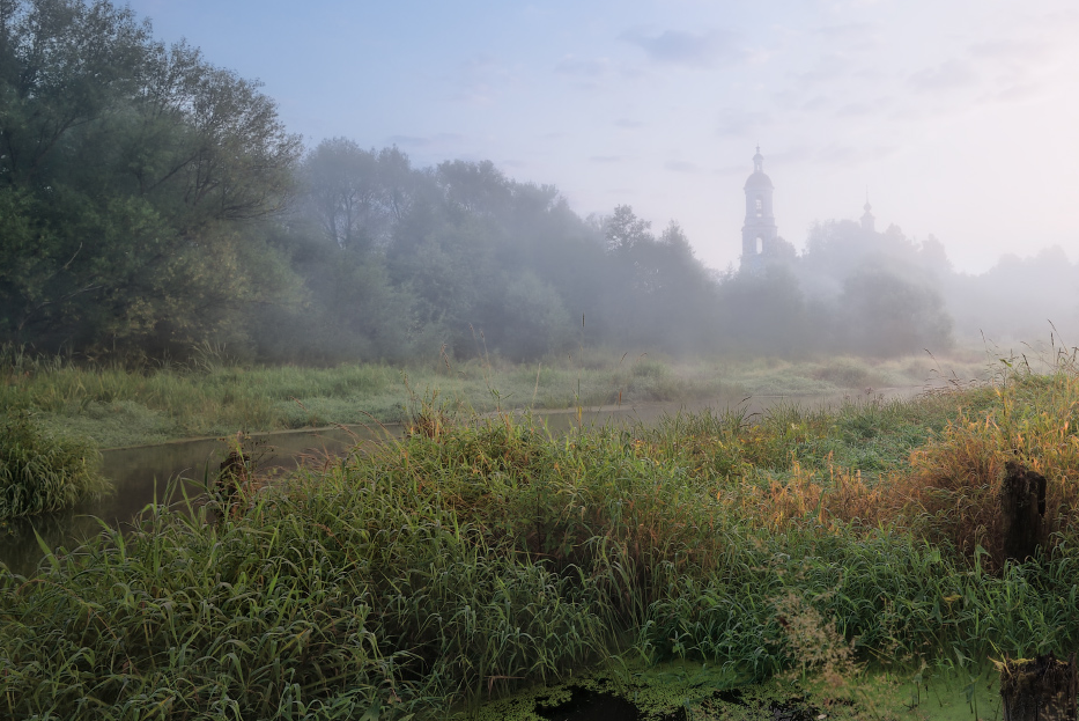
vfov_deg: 53.1
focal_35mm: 24
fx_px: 720
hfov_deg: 70.6
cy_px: 336
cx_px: 756
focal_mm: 16
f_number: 8
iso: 250
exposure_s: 1/20
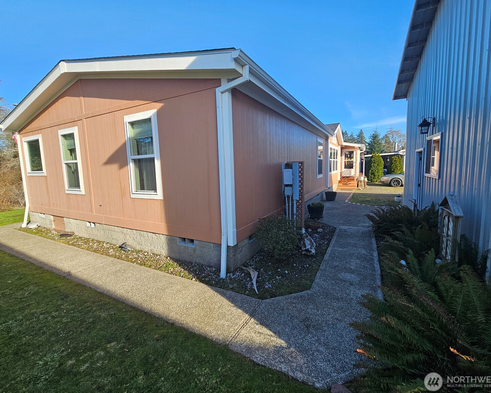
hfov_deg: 100.7
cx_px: 241
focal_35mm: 14
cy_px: 192
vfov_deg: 88.0
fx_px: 203
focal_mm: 2.2
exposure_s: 1/848
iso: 50
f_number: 2.2
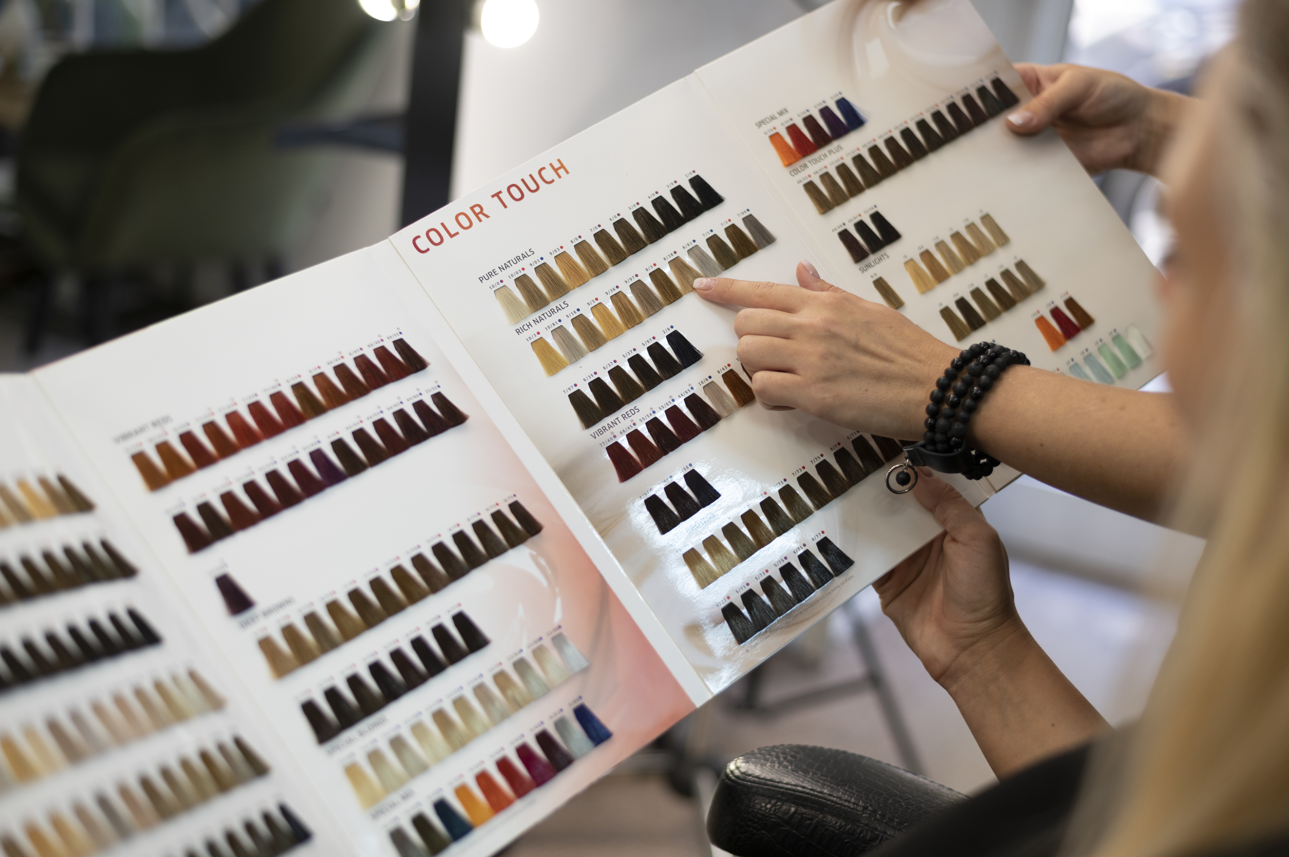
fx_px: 1789
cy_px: 428
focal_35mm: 50
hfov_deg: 39.6
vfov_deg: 27.0
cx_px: 644
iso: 500
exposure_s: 1/250
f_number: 2.2
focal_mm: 50
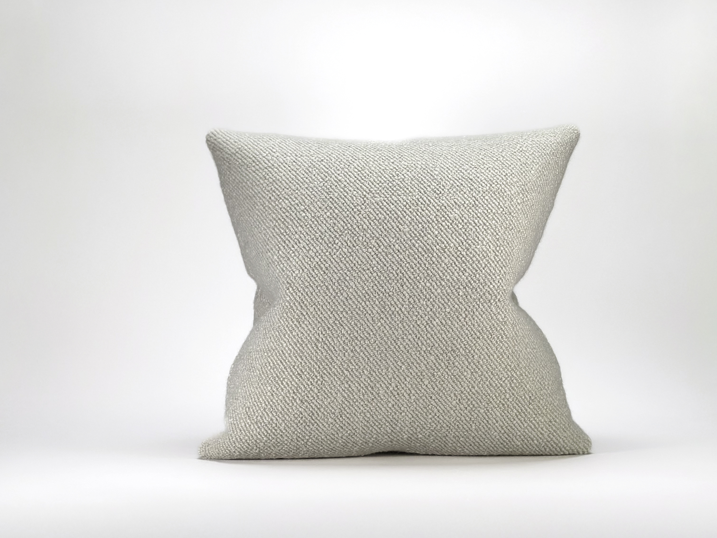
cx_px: 383
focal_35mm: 64
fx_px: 1326
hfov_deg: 30.3
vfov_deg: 22.9
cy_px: 297
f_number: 1.8
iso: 80
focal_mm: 6.86
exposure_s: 1/480
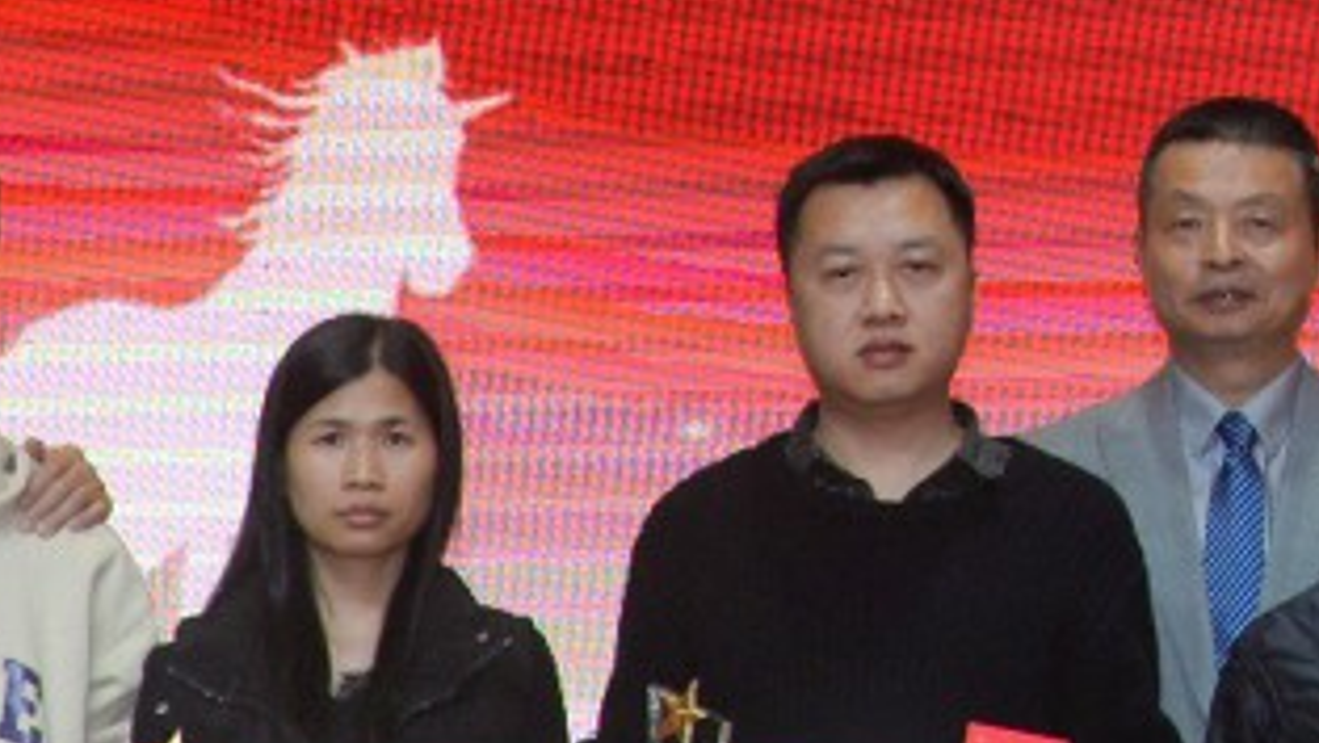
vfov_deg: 6.0
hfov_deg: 10.4
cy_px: -55
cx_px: 1680
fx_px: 7103
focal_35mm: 203
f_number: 7.1
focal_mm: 38
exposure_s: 1/200
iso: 1000
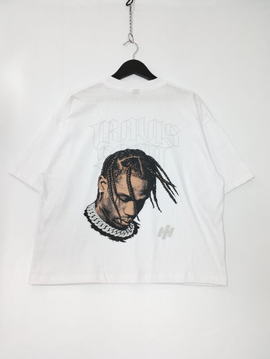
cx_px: 135
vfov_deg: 63.4
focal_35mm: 28
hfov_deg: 49.9
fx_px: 290
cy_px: 180
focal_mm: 4.27
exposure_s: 1/15
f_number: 1.8
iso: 100
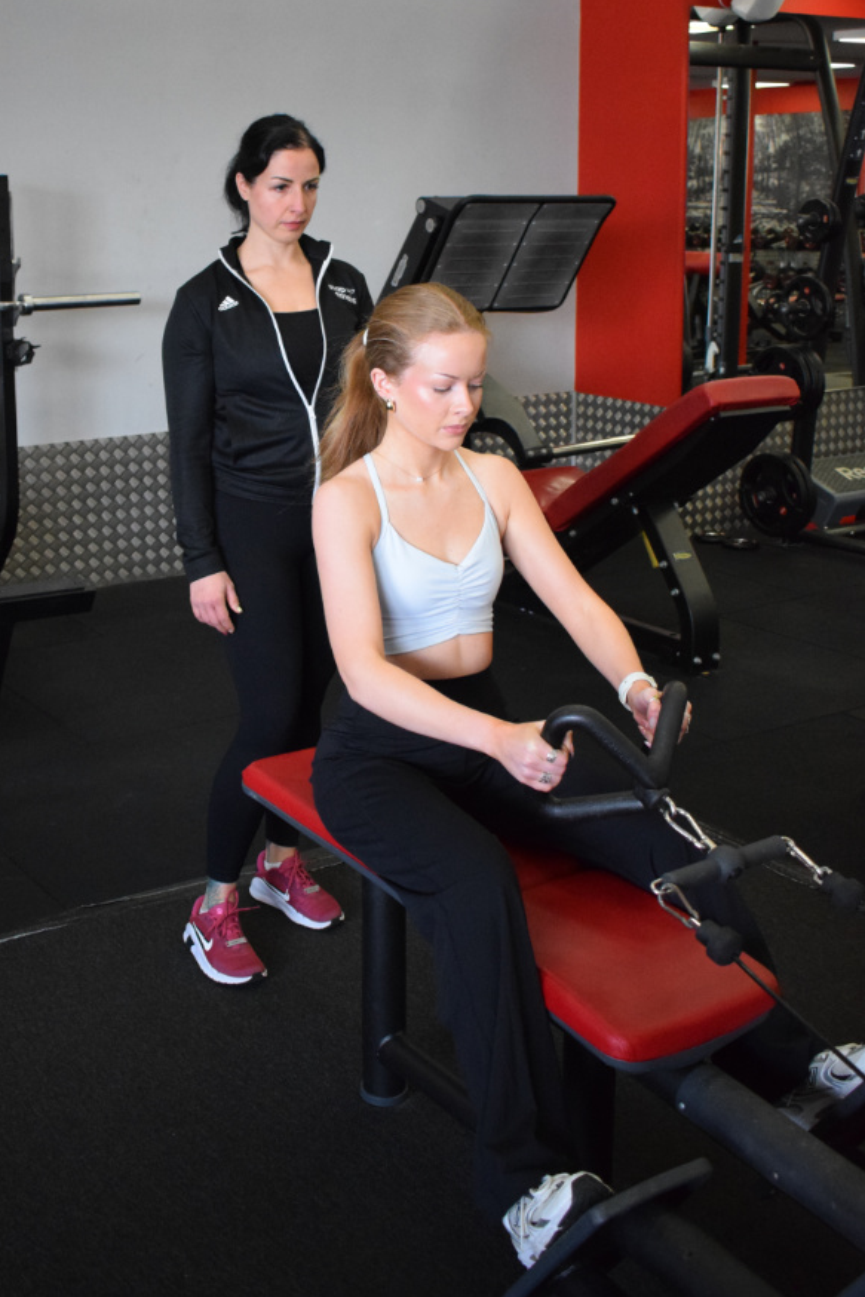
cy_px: 637
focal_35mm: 36
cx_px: 423
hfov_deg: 37.4
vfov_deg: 53.7
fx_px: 1279
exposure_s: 1/320
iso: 3200
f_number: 3.8
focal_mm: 23
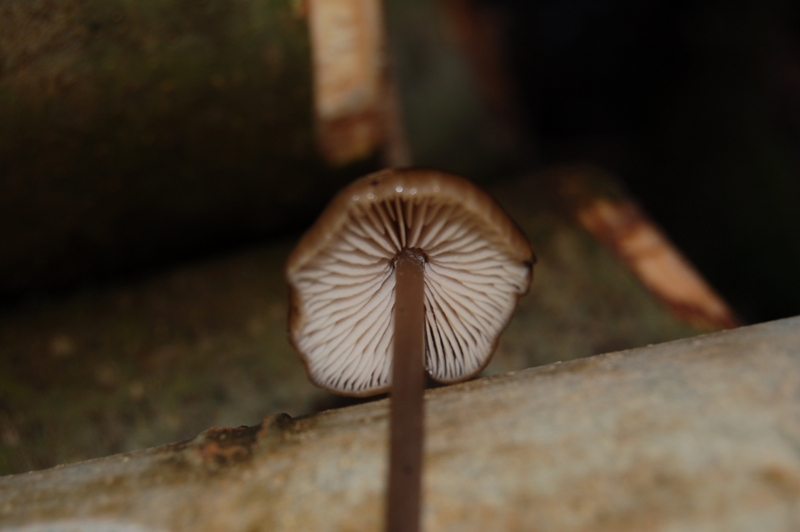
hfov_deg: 24.6
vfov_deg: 16.5
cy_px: 266
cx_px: 400
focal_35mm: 82
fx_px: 1832
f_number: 5.6
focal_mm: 55
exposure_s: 1/125
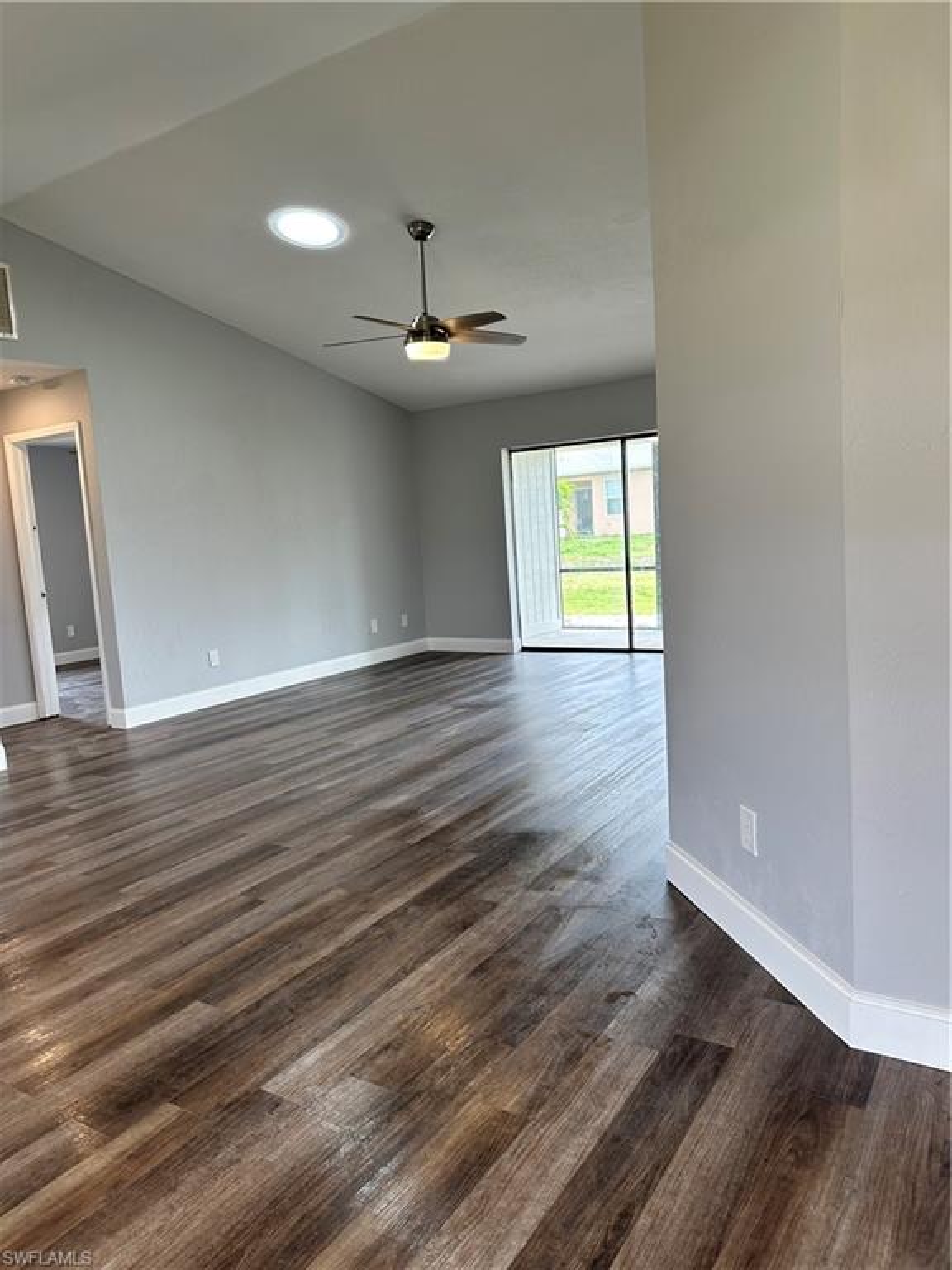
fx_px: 880
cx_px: 476
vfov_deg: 71.6
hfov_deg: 56.8
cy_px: 635
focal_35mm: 24
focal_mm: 6.86
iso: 100
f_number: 1.78
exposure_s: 1/130
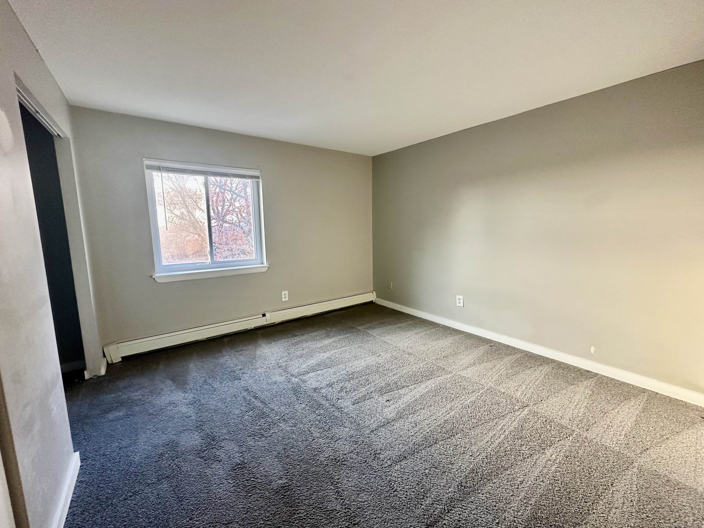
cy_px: 264
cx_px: 352
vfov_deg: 85.7
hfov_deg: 102.1
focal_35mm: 14
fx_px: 285
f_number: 2.2
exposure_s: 1/85
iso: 320
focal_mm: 2.22
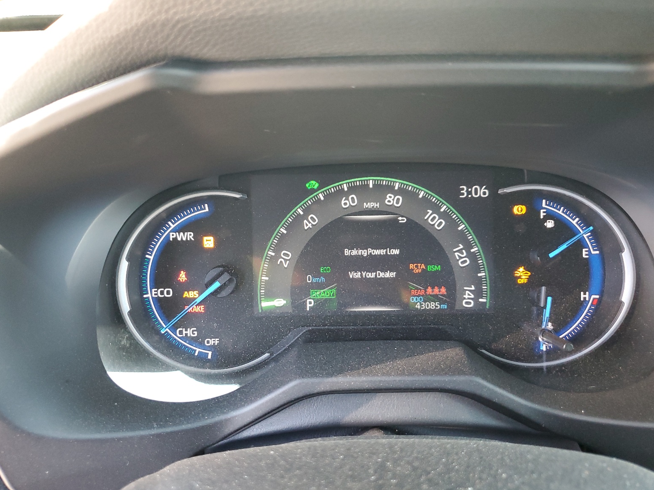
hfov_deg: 65.3
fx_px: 510
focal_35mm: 27
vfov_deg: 51.3
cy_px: 254
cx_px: 324
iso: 220
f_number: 1.5
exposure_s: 1/60.2
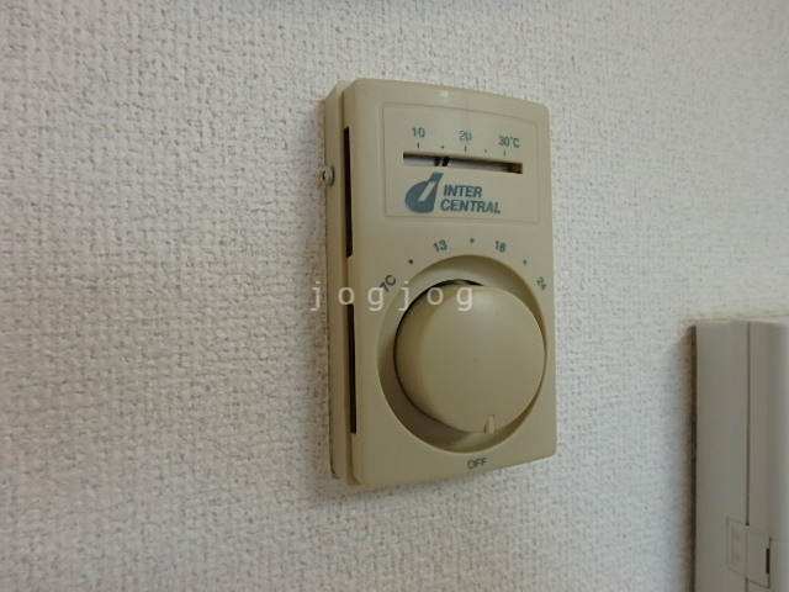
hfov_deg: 79.0
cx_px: 394
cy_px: 296
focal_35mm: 21
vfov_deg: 63.4
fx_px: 479
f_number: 3.5
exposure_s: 1/60
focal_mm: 3.7
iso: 200
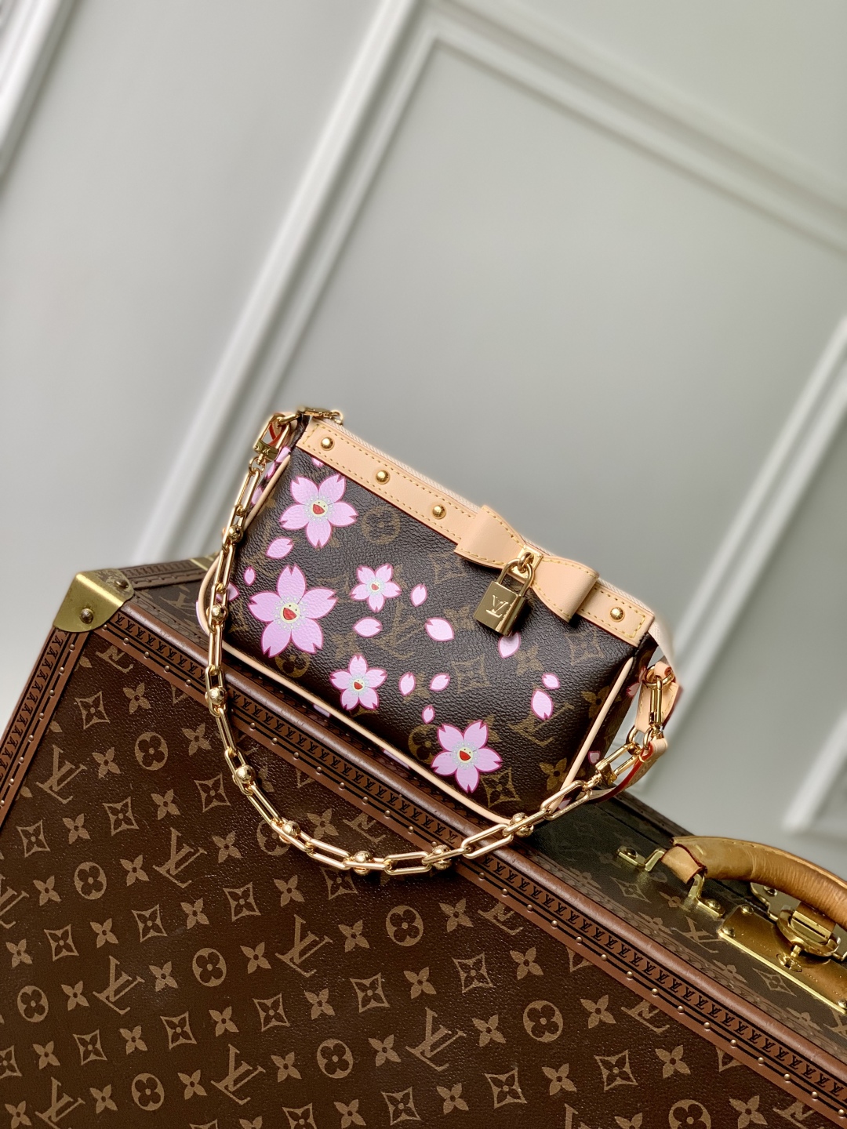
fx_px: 1696
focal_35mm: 52
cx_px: 424
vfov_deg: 36.8
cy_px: 564
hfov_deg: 28.0
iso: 64
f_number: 2.4
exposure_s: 1/122
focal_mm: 6
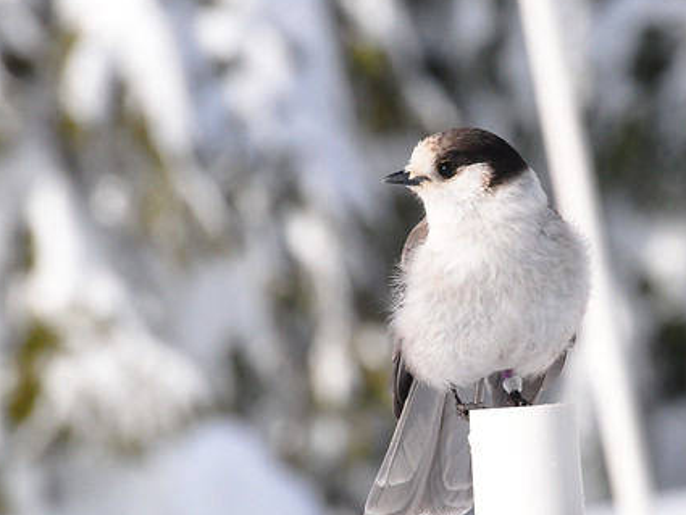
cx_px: 496
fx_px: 8603
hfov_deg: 4.6
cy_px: 282
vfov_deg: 3.4
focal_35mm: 434
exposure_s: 1/1600
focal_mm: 200
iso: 2000
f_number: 14
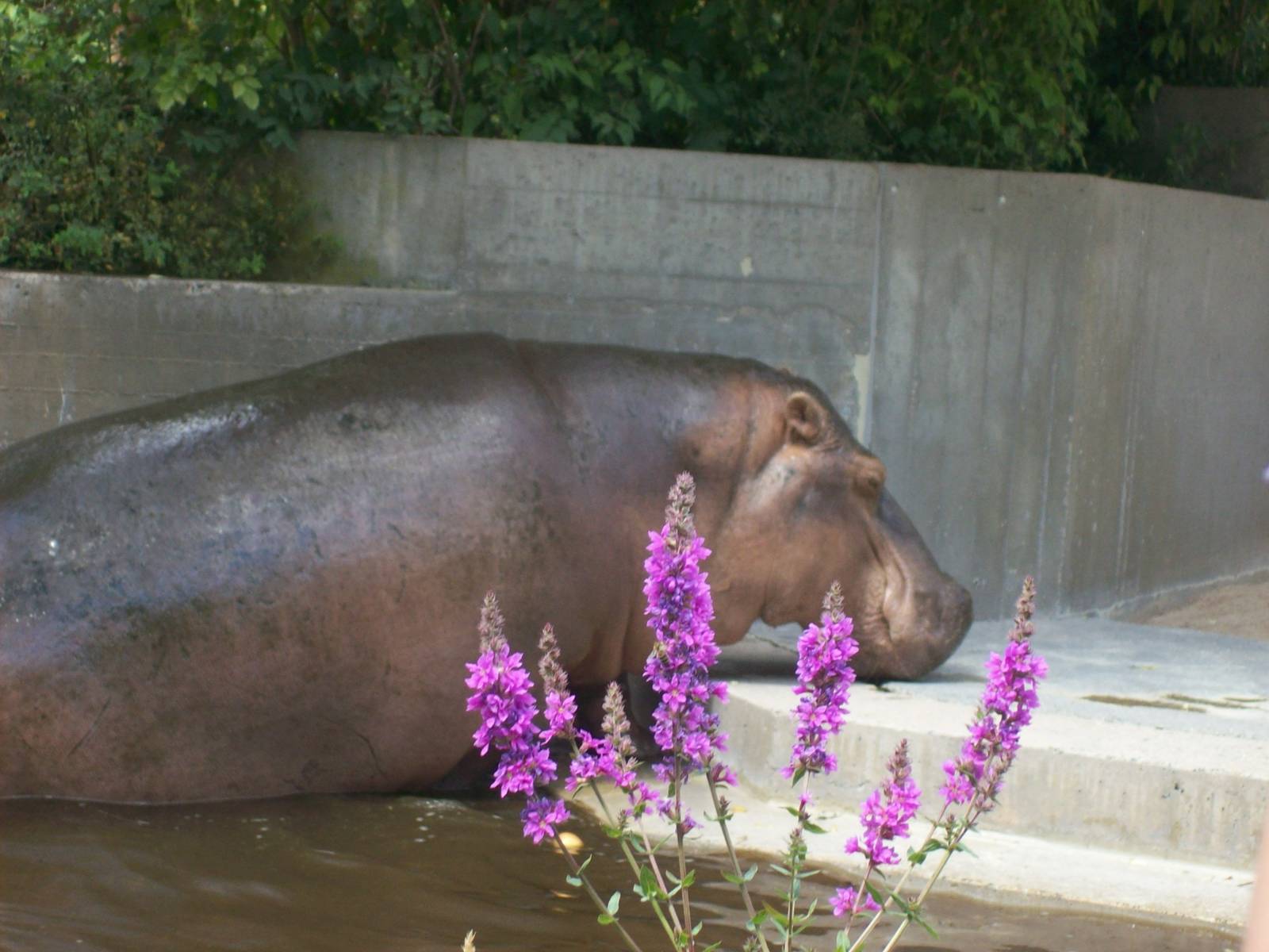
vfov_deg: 13.7
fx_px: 3959
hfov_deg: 18.2
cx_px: 634
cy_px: 476
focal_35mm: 108
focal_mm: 18
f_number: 4.8
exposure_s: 1/128
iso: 98
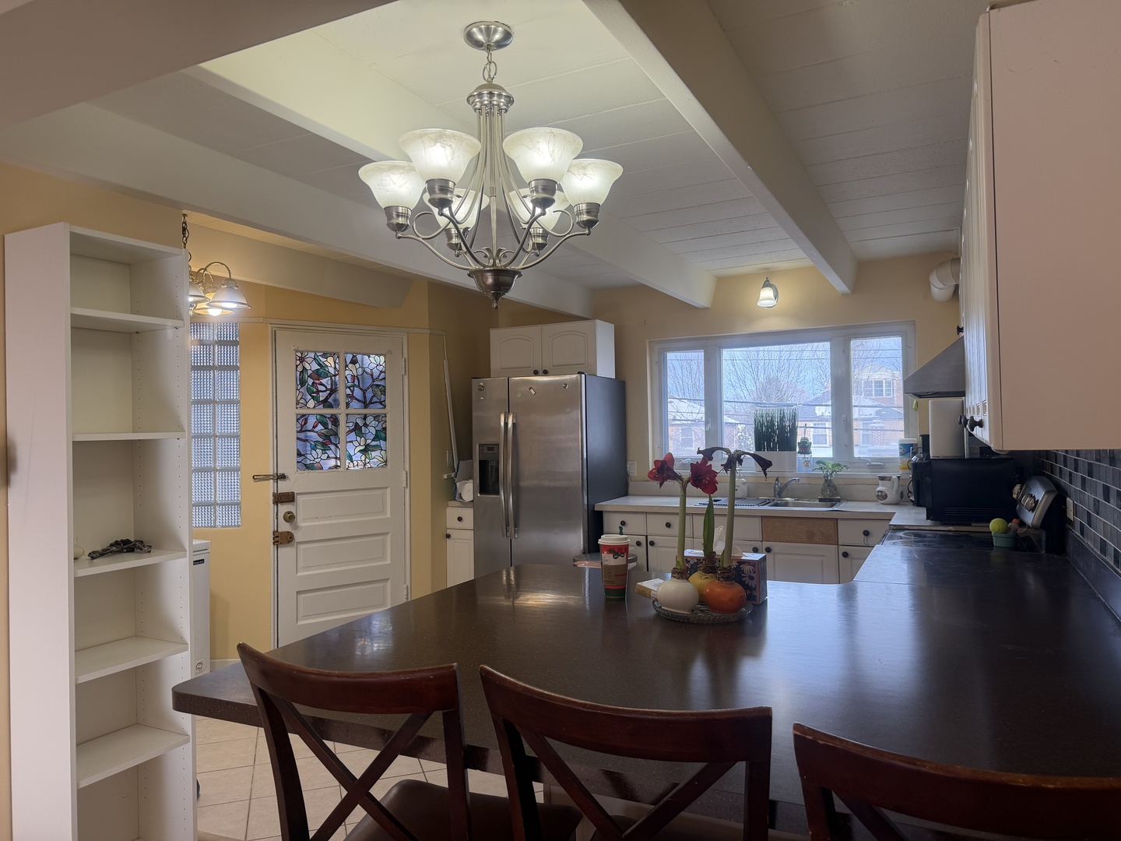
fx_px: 777
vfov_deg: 56.8
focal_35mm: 24
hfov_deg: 71.6
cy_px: 420
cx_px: 560
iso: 80
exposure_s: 1/183
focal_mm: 6.76
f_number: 1.78
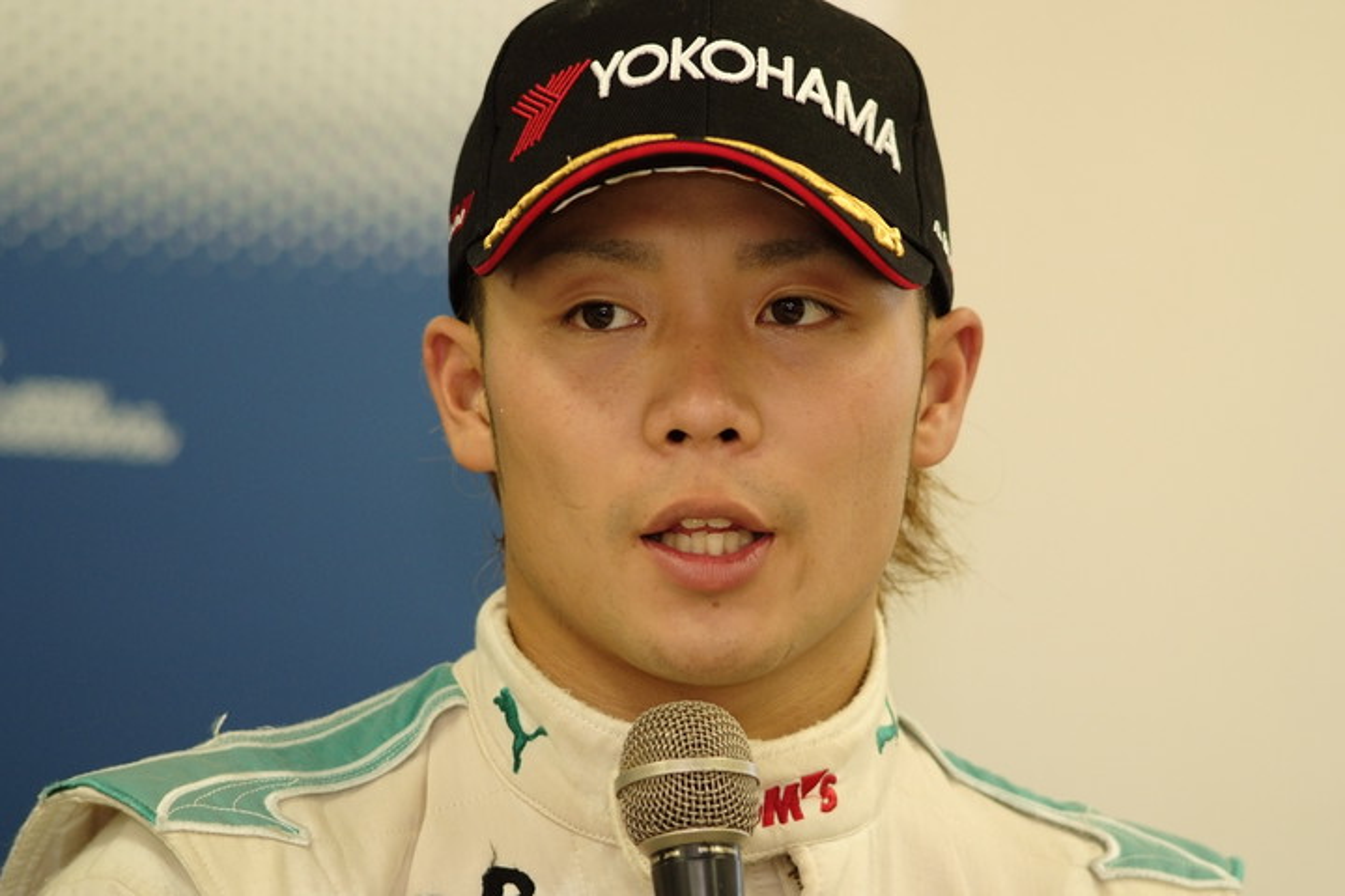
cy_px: 448
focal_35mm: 270
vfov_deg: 5.1
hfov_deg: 7.6
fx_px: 10087
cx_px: 672
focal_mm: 180
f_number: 2.8
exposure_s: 1/125
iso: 800
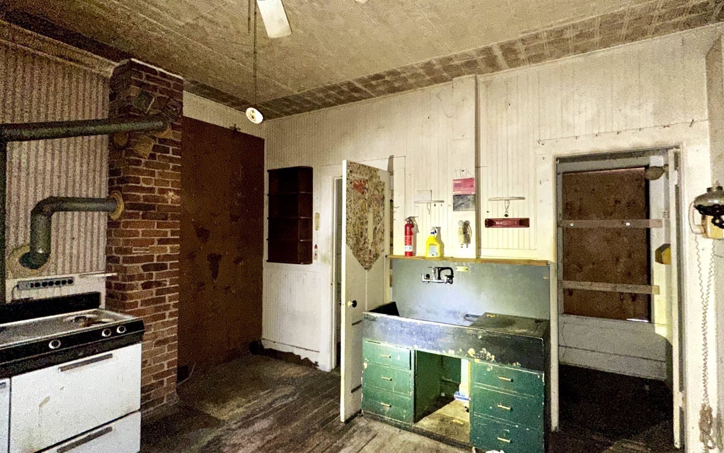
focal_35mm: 18
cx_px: 373
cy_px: 220
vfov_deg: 65.0
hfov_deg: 91.1
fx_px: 355
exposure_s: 1/60
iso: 1250
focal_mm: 2.22
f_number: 2.2
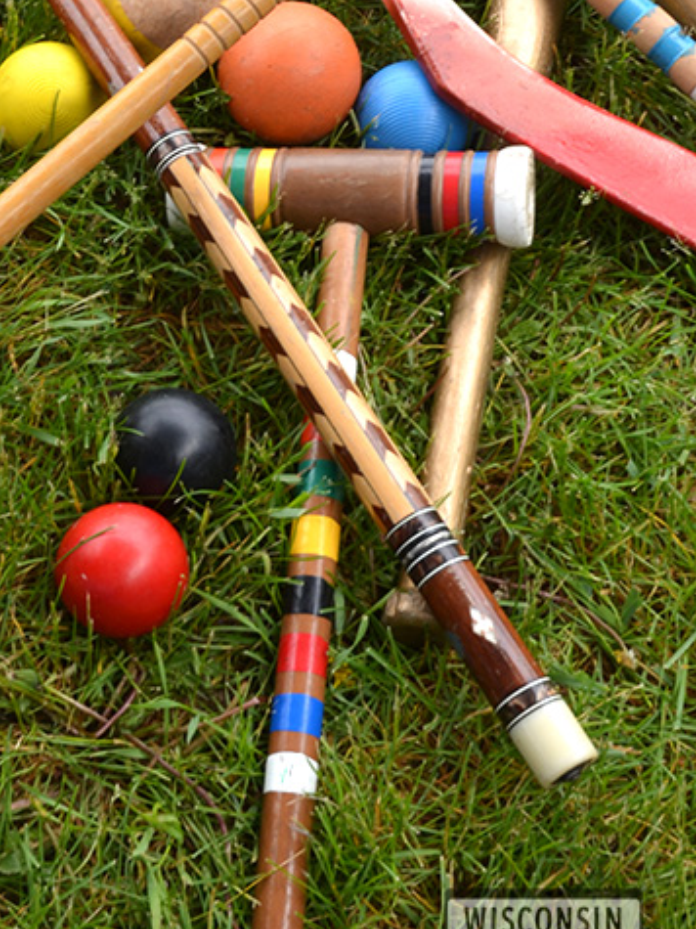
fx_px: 2415
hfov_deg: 16.2
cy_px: 125
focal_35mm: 90
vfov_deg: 21.4
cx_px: 49
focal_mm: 29
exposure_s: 1/20
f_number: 13
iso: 100
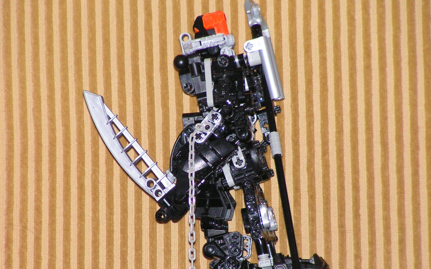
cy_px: 179
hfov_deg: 7.6
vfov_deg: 4.8
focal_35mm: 275
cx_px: 209
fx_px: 3230
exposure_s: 1/200
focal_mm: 37.9
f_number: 3.3
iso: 200
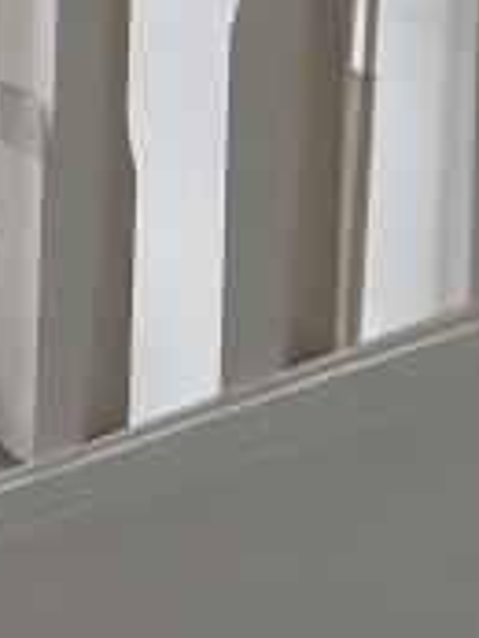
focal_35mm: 83
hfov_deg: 13.9
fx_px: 1529
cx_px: -586
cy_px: -479
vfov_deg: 18.7
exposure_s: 1/99
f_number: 2.2
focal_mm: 2.22
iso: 100
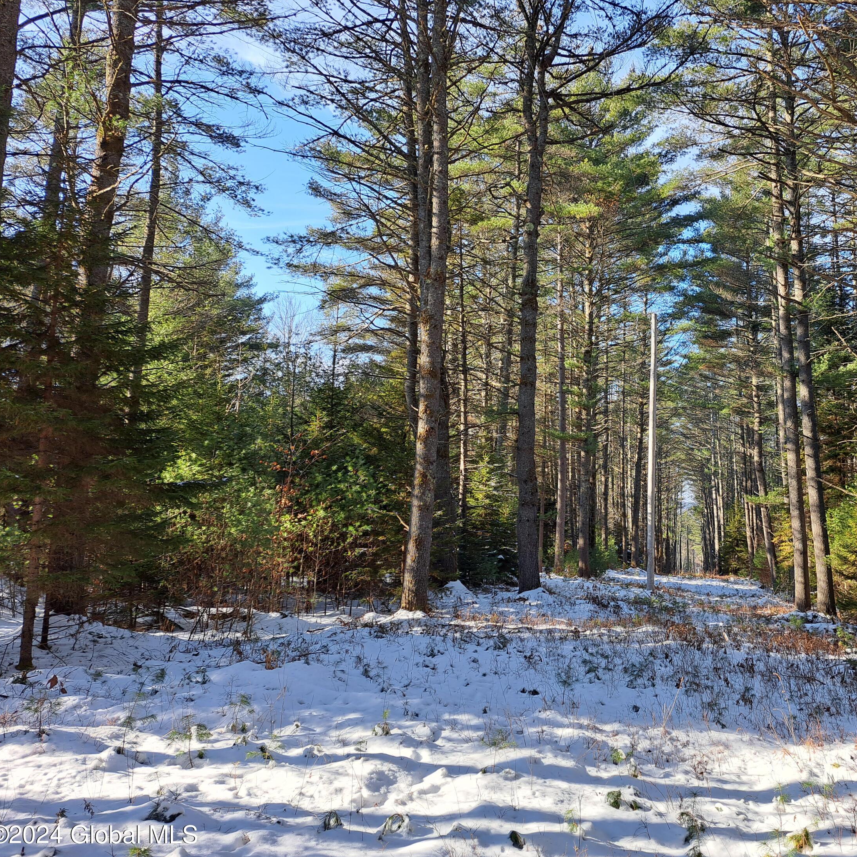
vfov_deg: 55.6
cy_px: 436
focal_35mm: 29
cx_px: 574
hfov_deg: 54.5
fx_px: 812
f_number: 1.8
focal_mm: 5.23
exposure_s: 1/498
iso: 50
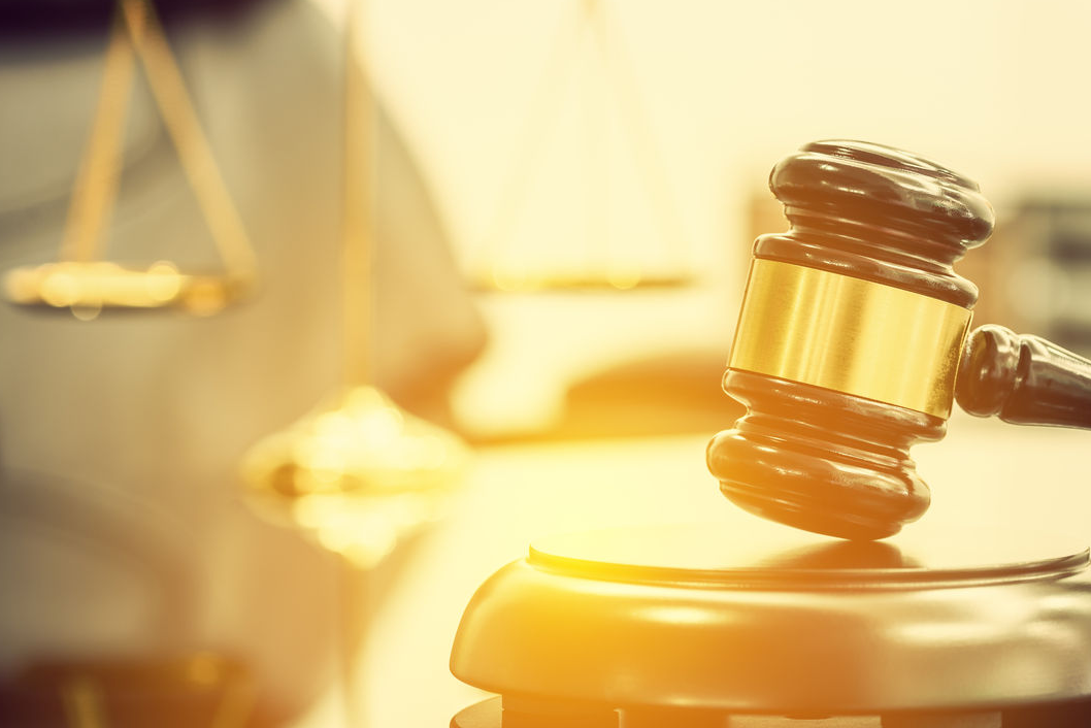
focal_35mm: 127
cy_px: 319
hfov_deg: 16.1
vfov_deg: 10.8
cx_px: 630
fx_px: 3850
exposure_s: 2
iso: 100
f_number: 8
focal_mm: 105
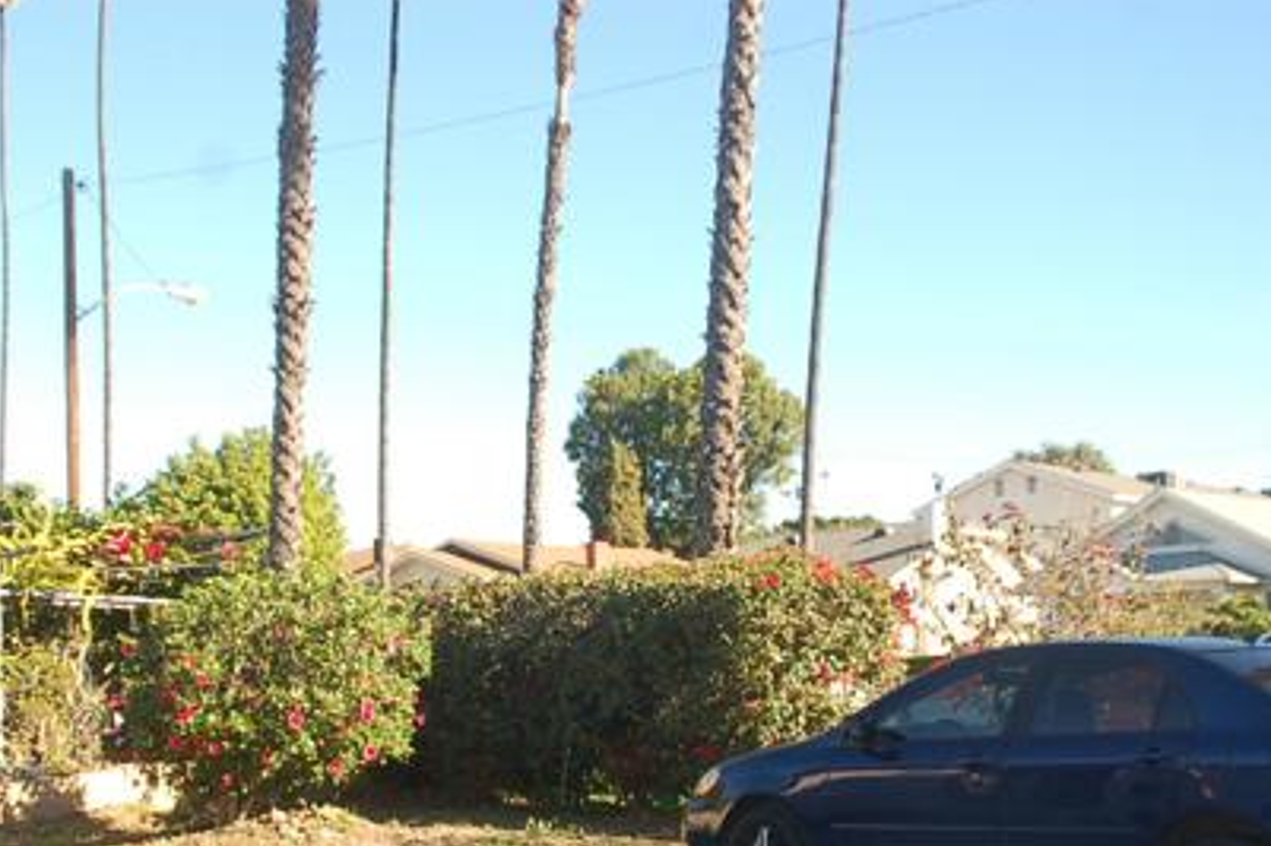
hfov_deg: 33.5
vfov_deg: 22.4
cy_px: 662
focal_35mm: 60
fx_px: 2110
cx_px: 577
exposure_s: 1/500
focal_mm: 25
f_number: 5.6
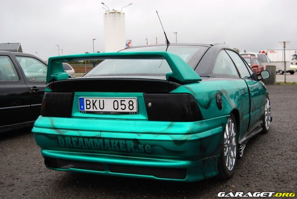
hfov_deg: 41.1
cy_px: 100
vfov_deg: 28.1
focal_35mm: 48
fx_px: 396
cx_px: 148
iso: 100
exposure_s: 1/125
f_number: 5.6
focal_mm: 32
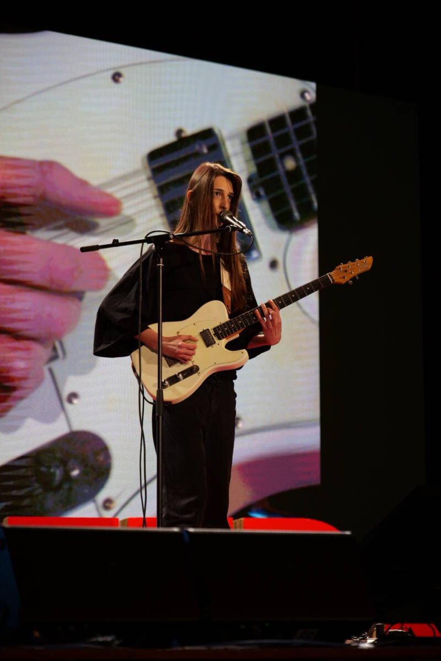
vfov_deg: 19.5
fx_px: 1929
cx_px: 220
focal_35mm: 105
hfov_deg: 13.0
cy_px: 330
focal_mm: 105
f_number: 4
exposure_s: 1/200
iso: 4000
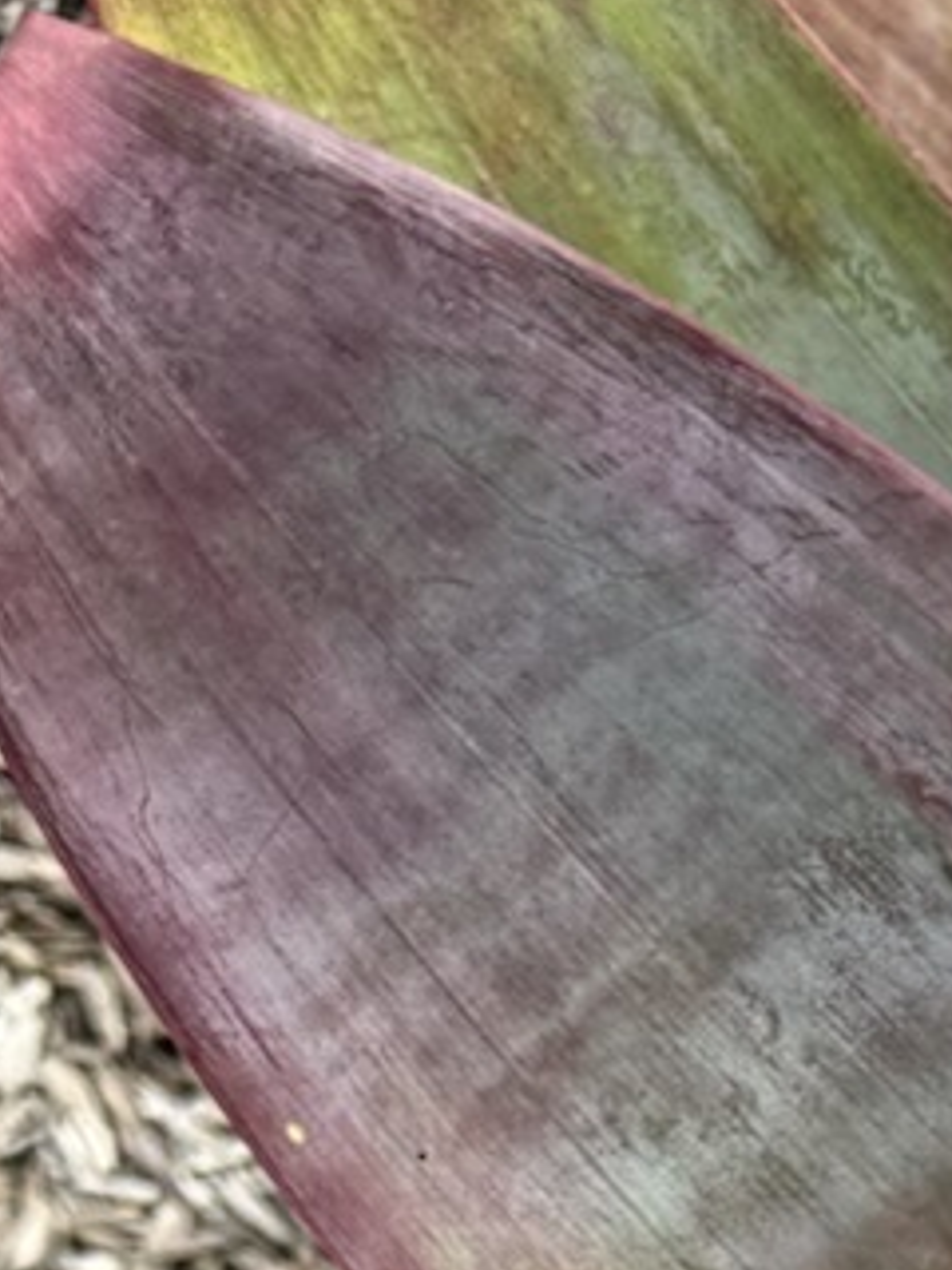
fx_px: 5500
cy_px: 2647
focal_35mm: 150
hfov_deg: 8.9
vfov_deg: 11.6
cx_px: 2313
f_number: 1.78
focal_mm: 6.76
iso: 80
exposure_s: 1/474
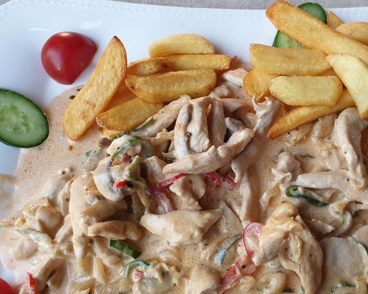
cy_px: 136
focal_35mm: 40
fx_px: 436
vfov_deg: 37.3
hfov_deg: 45.3
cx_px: 238
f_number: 2.4
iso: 200
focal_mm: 4.3
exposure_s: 1/50
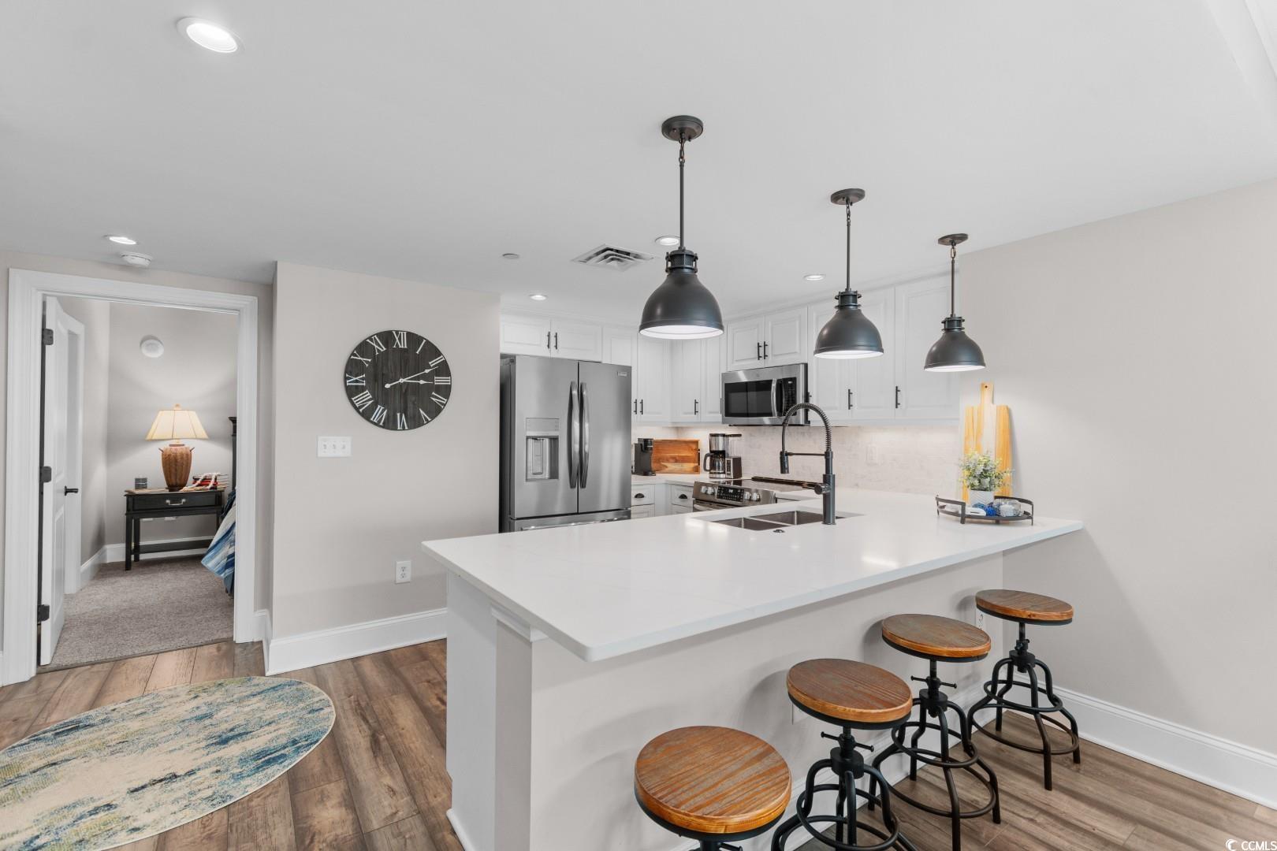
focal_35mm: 15
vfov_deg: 77.3
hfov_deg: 100.4
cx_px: 638
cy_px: 426
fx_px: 532
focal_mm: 10
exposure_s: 1/6
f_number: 4.5
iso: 100
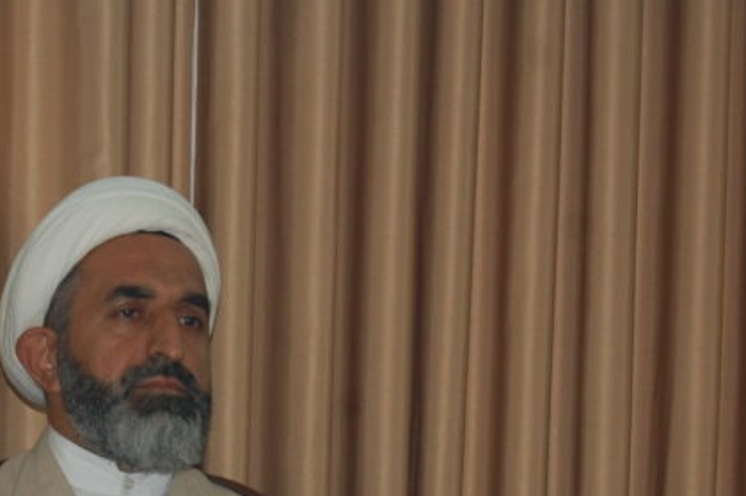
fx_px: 4165
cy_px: 465
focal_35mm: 201
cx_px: 117
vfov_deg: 6.8
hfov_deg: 10.2
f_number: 5.6
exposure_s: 1/60
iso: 400
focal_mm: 55
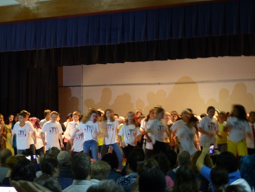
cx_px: 128
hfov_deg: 22.8
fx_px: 634
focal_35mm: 86
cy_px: 96
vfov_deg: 17.2
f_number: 2.8
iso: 400
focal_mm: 15.5
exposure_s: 1/10
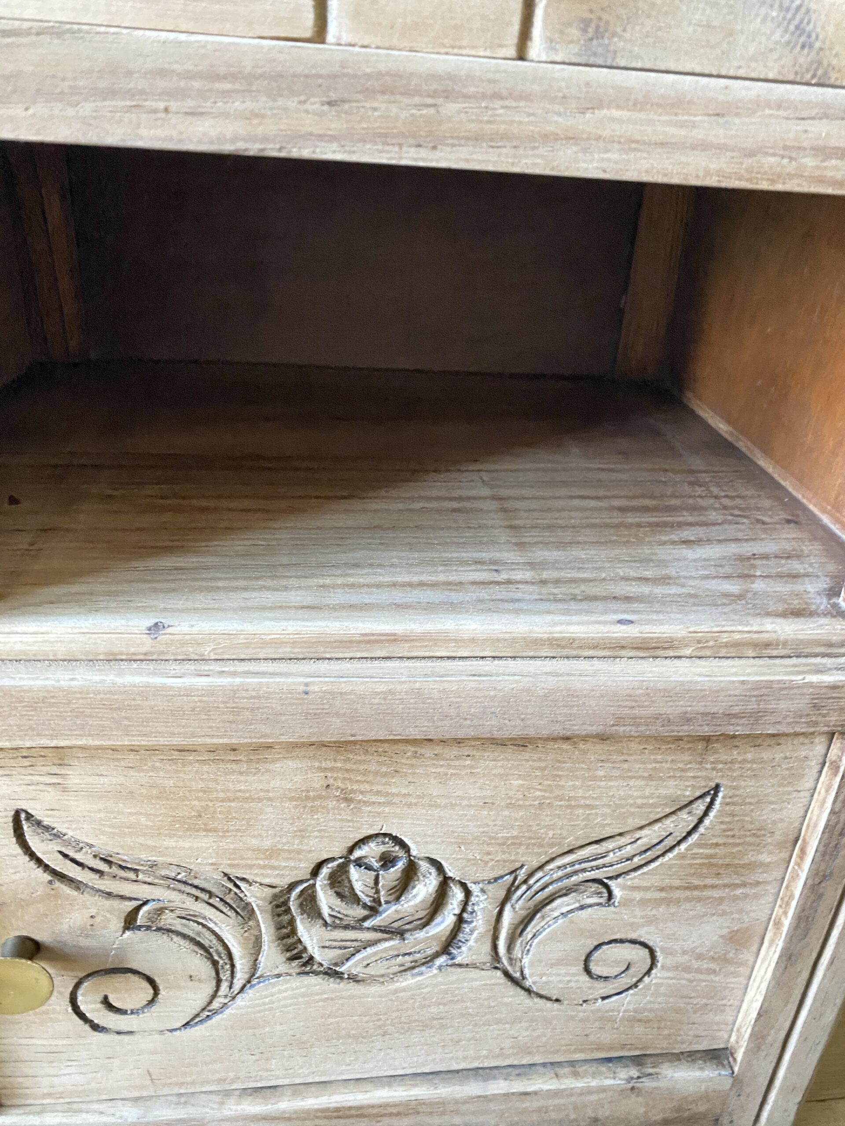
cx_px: 422
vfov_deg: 67.3
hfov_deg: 53.1
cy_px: 563
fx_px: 846
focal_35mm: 26
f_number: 1.8
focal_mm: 4.25
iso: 640
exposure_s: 1/30
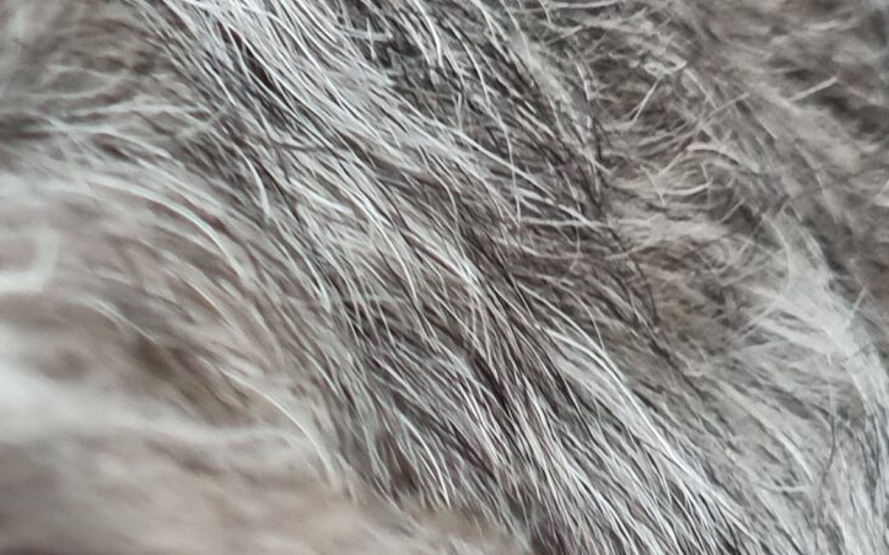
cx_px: -228
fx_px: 6540
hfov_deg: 7.7
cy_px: 884
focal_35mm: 270
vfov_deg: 4.8
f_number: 2.4
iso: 64
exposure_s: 1/50
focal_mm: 9
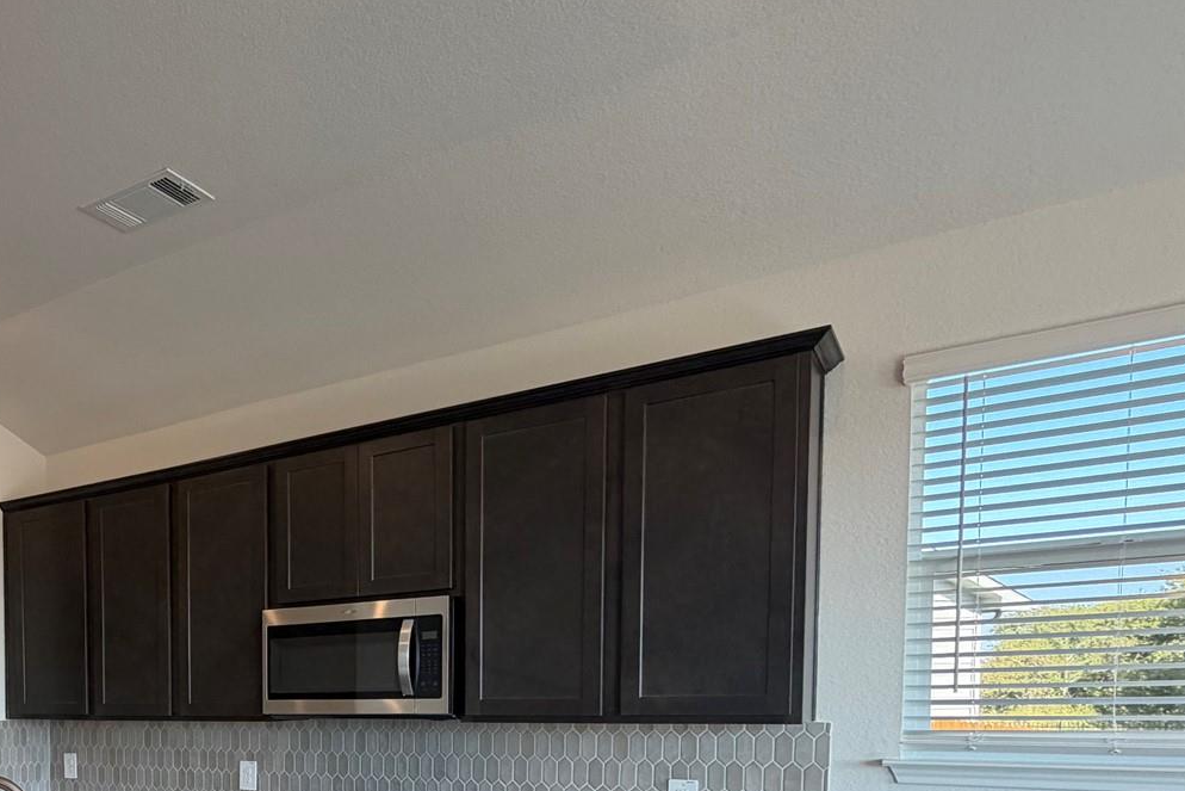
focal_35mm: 30
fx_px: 988
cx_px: 97
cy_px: 752
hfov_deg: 53.4
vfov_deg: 39.5
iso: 100
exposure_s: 1/120
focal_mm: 2.22
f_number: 2.2
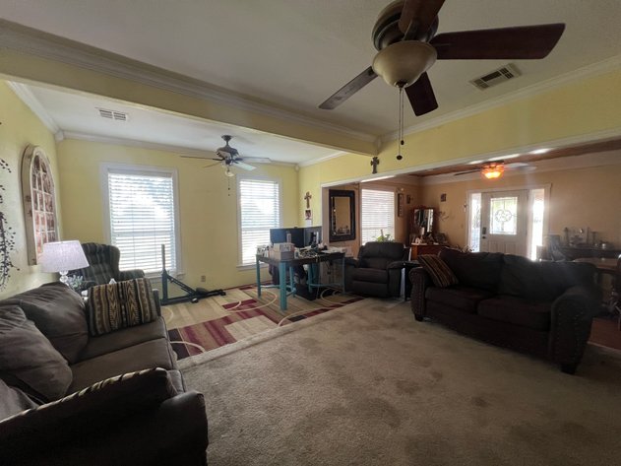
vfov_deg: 89.9
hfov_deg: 106.2
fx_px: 233
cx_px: 310
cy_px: 233
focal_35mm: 13
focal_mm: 1.57
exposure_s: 1/60
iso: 160
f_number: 1.8
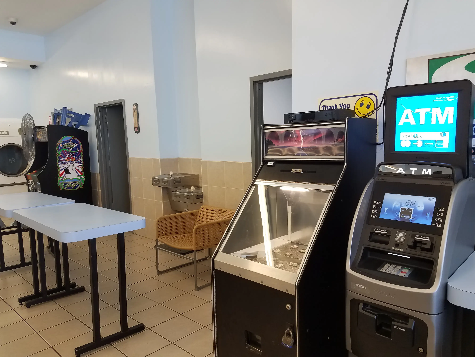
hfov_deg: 67.3
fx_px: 357
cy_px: 178
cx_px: 238
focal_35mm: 26
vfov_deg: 53.1
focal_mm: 4.2
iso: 64
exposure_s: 1/60
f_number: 1.7
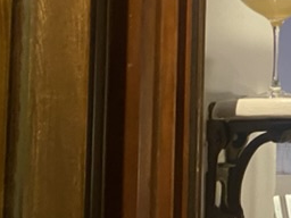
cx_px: 538
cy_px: 44
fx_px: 874
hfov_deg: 15.8
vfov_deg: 14.2
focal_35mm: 104
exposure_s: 1/33
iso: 320
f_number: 1.8
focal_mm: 4.25
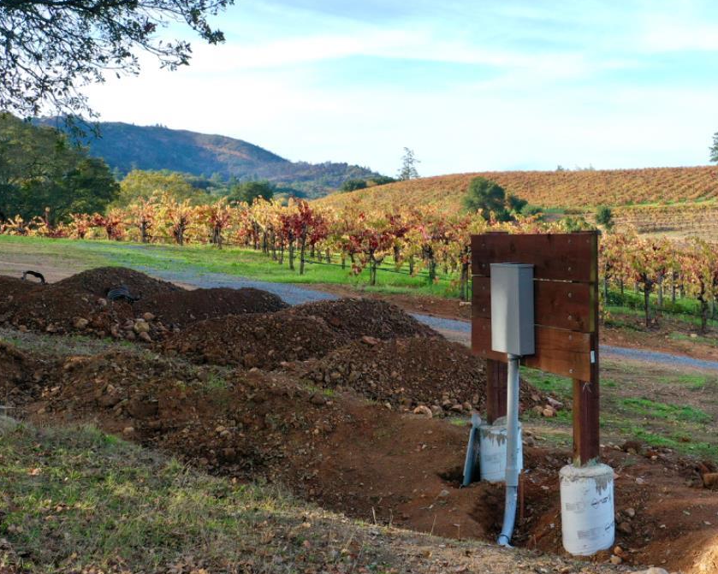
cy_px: 322
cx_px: 499
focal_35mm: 47
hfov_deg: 38.9
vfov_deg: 32.0
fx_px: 999
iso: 100
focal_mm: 10.26
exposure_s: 1/160
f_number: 6.3
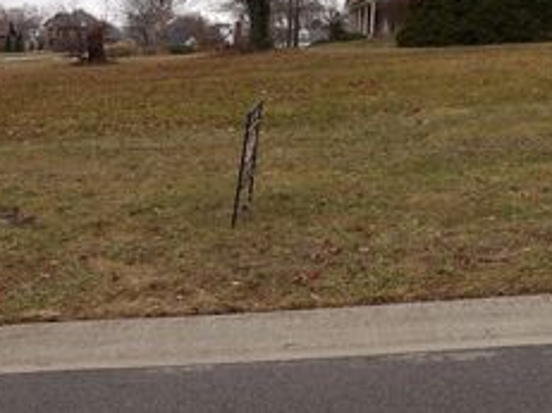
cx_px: 258
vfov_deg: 27.3
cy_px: 68
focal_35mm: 52
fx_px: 829
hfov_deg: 36.8
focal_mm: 4.3
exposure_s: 1/344
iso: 100
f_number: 3.2
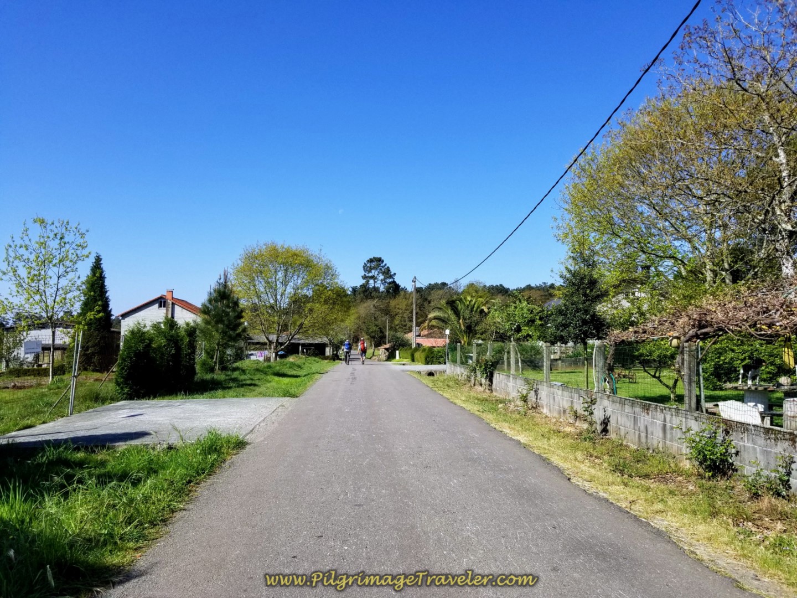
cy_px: 299
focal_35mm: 26
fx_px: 599
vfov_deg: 53.1
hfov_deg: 67.3
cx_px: 398
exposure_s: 1/2528
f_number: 1.7
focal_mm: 4.3
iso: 50
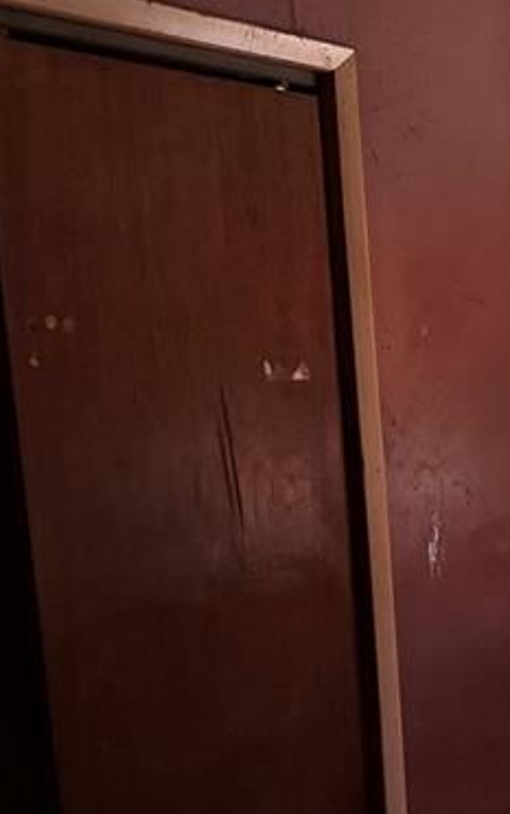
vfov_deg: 28.8
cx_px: 869
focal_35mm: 70
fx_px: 1554
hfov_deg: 16.2
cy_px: 630
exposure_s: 1/30
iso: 800
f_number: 1.78
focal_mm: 6.76
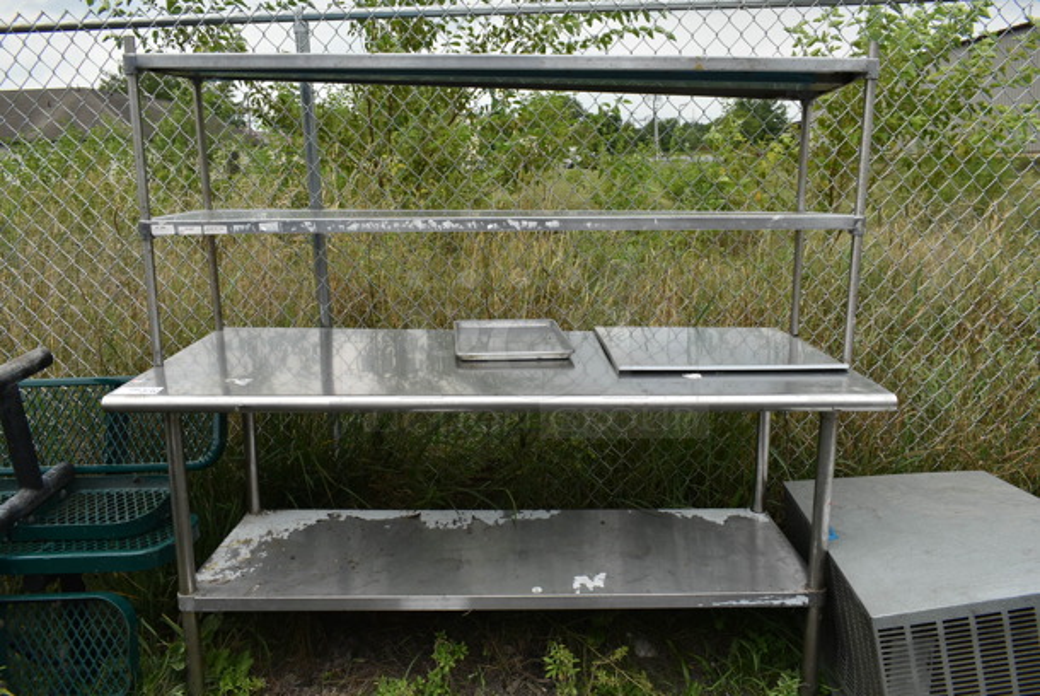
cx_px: 520
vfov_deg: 48.0
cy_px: 348
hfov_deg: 67.3
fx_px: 781
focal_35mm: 27
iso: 100
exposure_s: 1/200
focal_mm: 18
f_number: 7.1
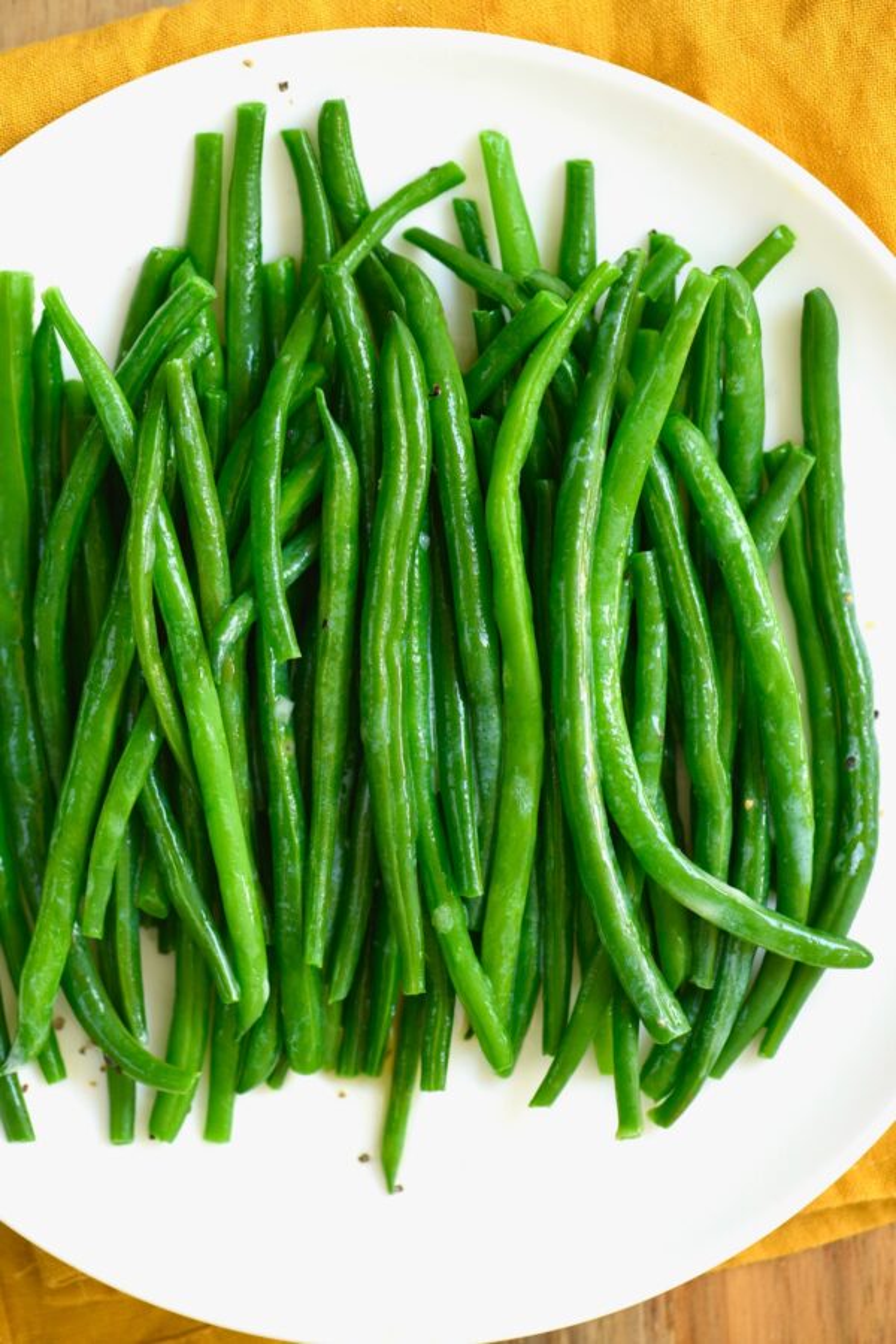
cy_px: 672
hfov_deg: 13.0
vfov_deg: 19.5
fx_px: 3920
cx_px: 448
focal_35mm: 105
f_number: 6.3
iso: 200
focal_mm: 105
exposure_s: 1/25
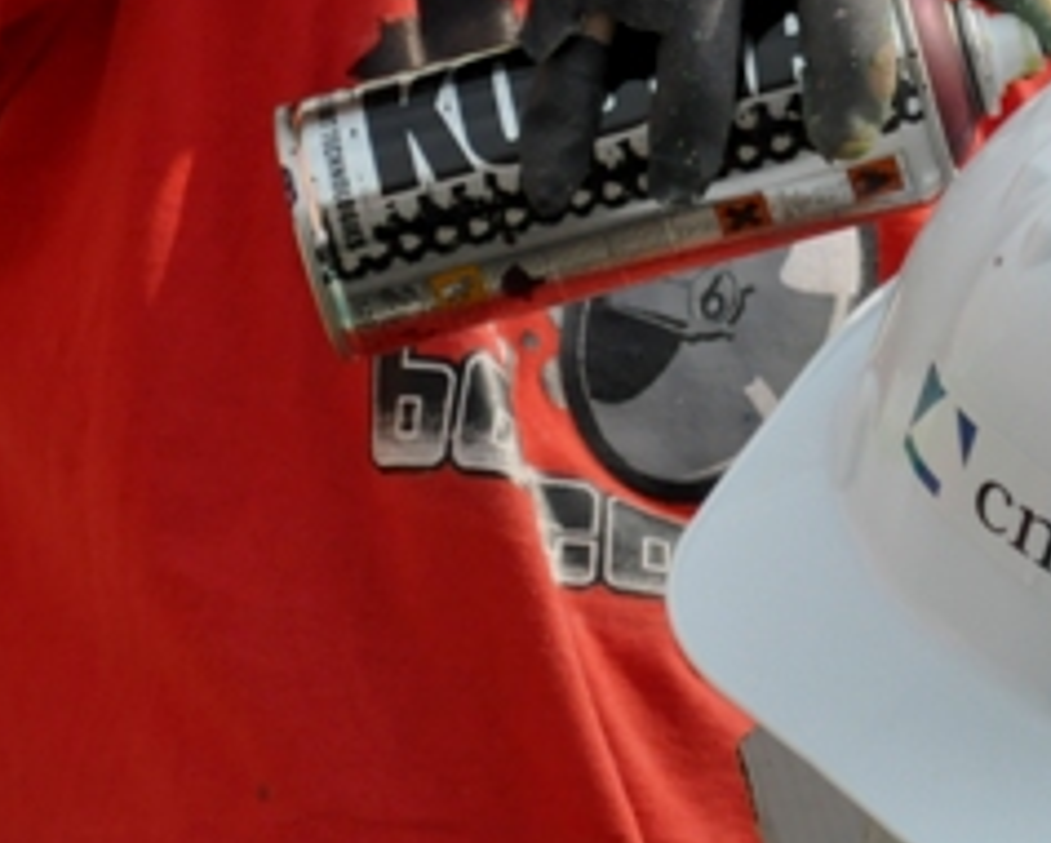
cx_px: 967
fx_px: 8112
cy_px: 33
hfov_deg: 7.4
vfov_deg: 5.9
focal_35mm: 261
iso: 800
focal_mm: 55
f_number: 6.3
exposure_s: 1/3200
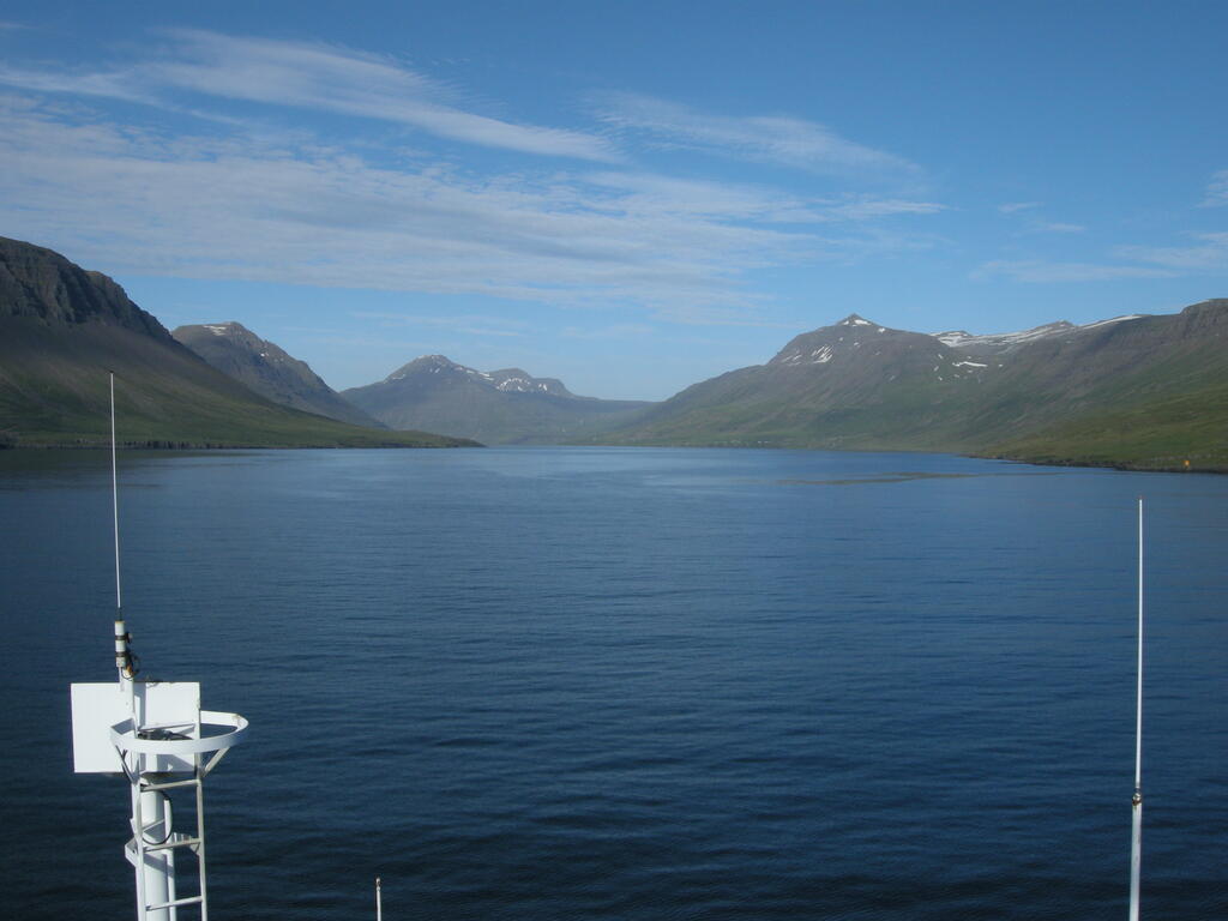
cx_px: 614
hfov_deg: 52.6
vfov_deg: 40.7
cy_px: 460
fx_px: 1242
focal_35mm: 35
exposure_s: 1/430
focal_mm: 7.5
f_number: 6.8
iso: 100
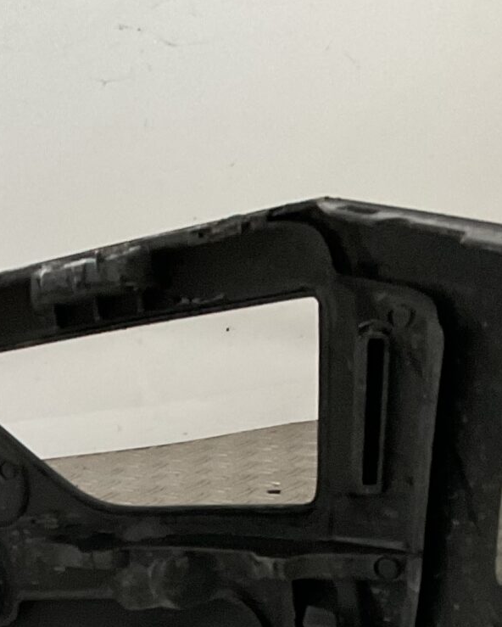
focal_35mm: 98
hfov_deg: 15.2
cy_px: 751
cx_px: -105
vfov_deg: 18.5
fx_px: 1819
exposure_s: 1/50
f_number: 1.8
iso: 160
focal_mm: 3
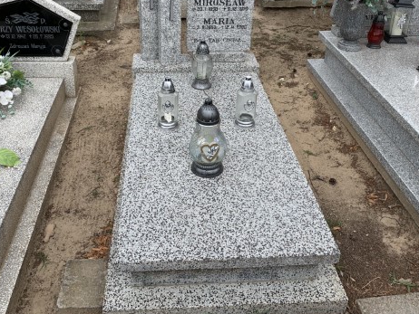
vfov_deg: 39.2
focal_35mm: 36
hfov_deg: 51.3
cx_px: 197
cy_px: 103
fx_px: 436
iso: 25
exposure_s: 1/754
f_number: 1.8
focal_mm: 4.25
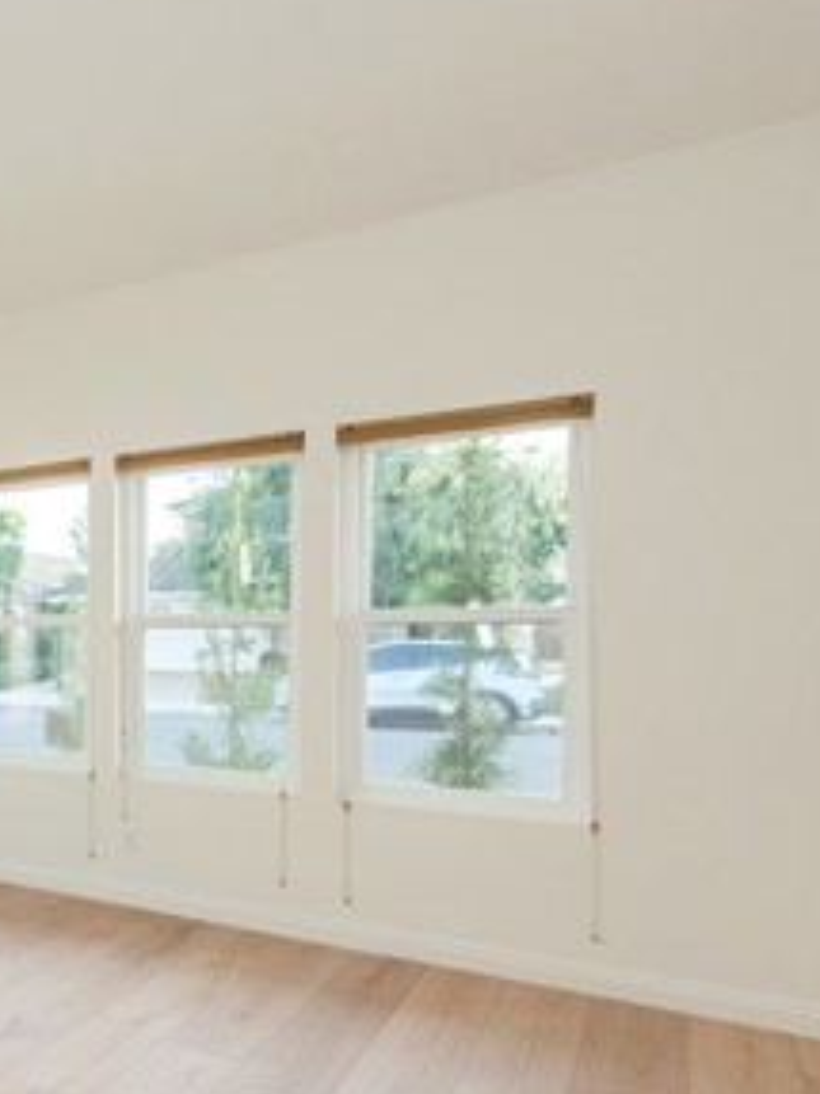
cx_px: -217
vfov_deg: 59.7
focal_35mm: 30
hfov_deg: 34.7
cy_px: 635
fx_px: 948
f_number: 5.6
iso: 800
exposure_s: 1/125
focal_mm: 14
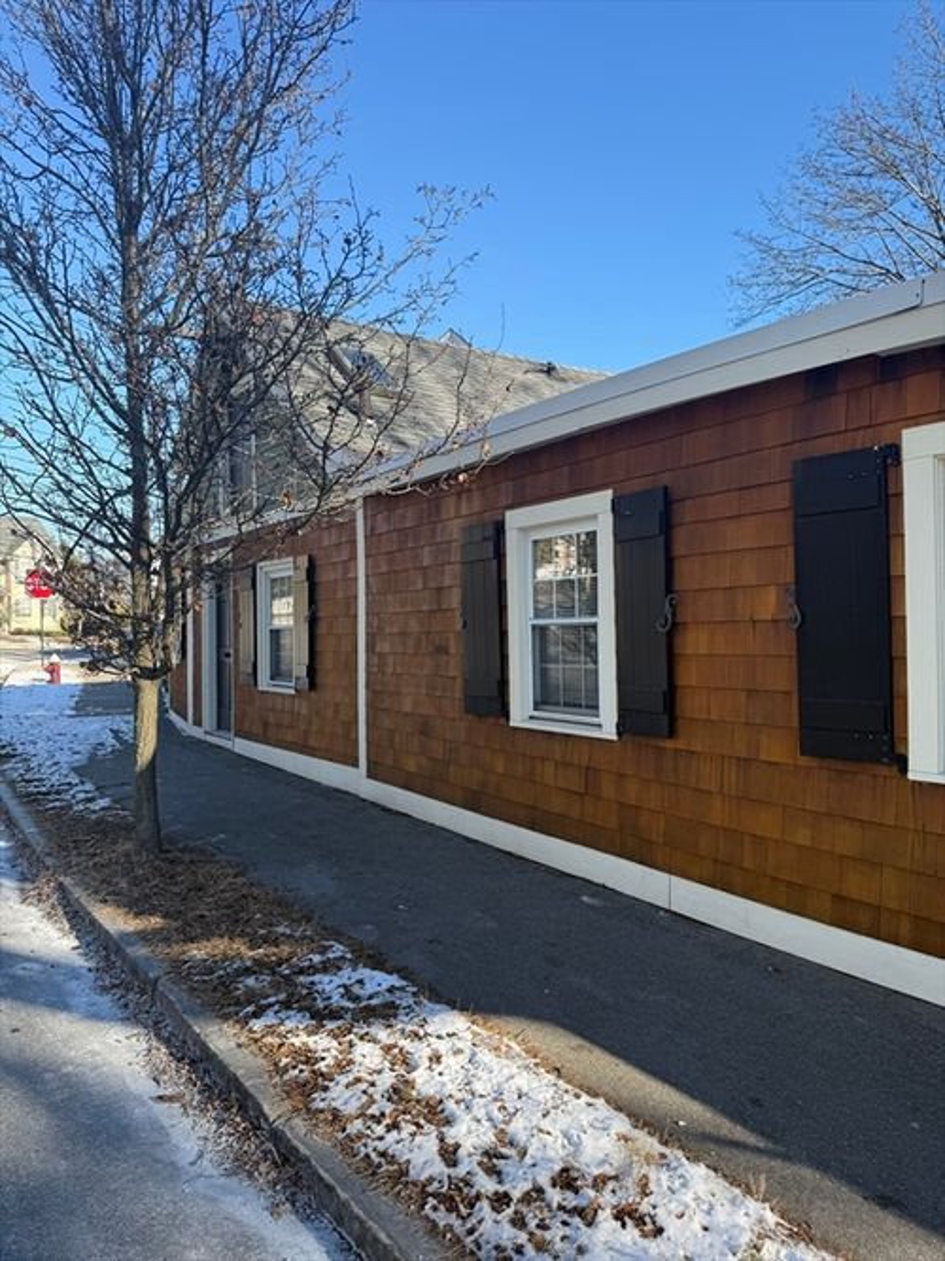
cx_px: 472
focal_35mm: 24
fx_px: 874
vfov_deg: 71.6
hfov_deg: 56.8
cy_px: 630
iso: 80
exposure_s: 1/1337
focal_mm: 6.76
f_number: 1.78
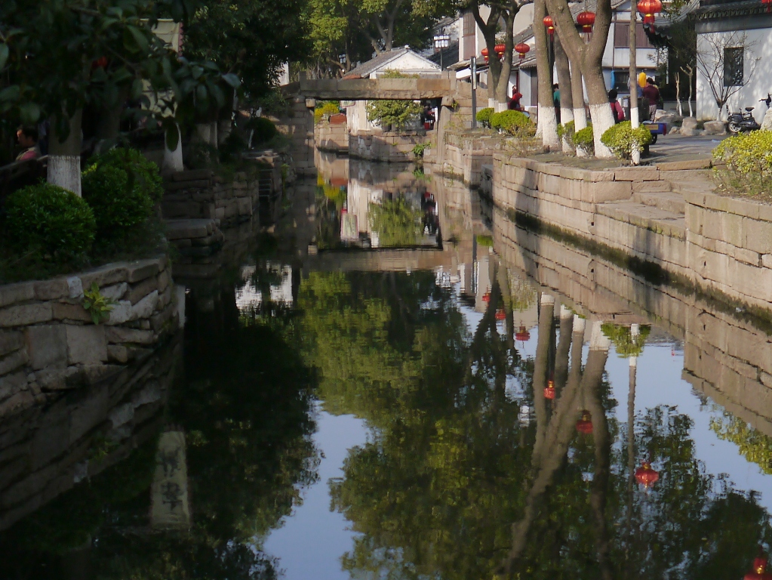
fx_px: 1696
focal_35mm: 76
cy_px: 290
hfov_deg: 25.7
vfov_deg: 19.4
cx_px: 386
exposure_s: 1/200
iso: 160
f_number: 5.6
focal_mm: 19
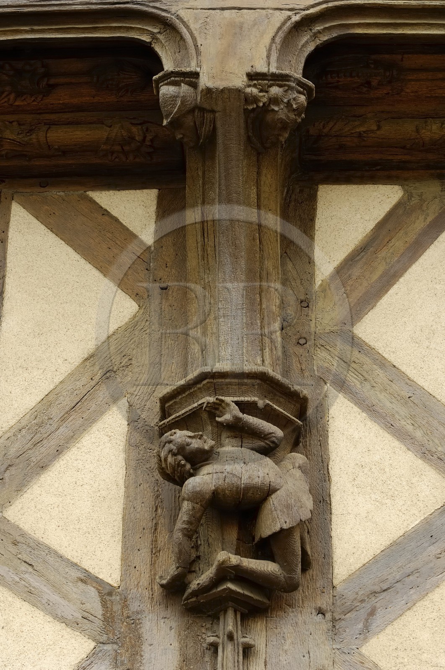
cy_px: 335
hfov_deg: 11.7
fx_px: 2176
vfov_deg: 17.5
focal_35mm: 117
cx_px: 222
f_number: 4.8
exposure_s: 1/160
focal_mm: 78
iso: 100
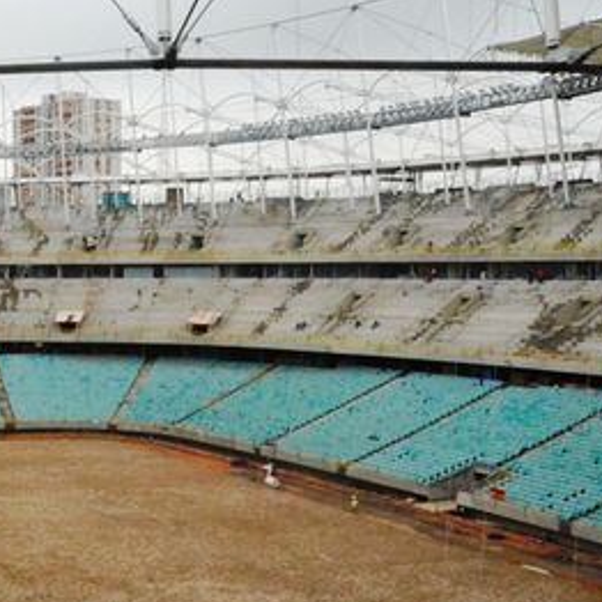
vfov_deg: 26.8
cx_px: -144
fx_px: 1259
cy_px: 384
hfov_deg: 24.1
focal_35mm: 64
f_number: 20
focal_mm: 18
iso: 5000
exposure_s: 1/1600
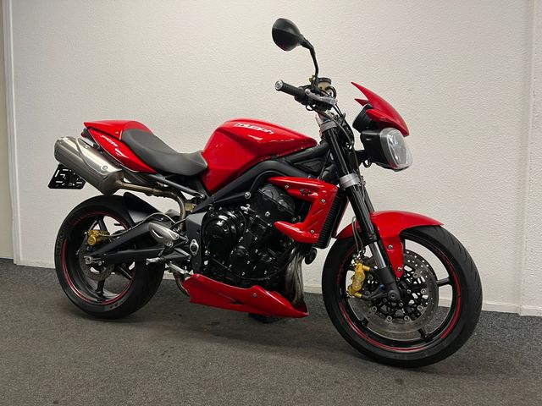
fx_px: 407
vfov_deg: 53.1
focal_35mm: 26
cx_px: 271
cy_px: 203
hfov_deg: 67.3
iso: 80
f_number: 1.6
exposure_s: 1/50
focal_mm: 5.1
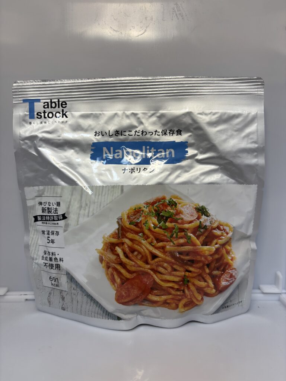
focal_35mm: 26
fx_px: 286
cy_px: 190
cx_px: 143
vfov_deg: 67.3
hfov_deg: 53.1
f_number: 1.6
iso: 50
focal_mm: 5.96
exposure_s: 1/121
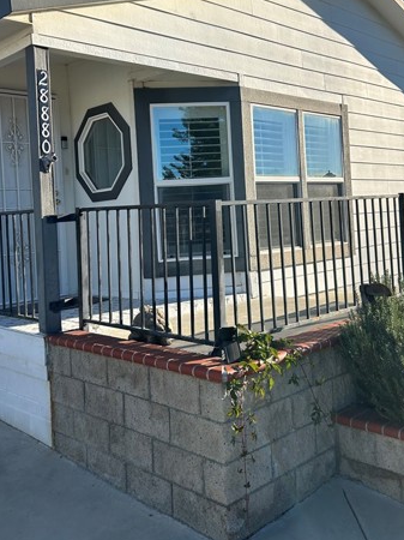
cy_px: 202
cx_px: 207
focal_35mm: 37
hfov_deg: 38.6
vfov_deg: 49.7
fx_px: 576
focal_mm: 5.7
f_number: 1.5
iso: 50
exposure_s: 1/3356
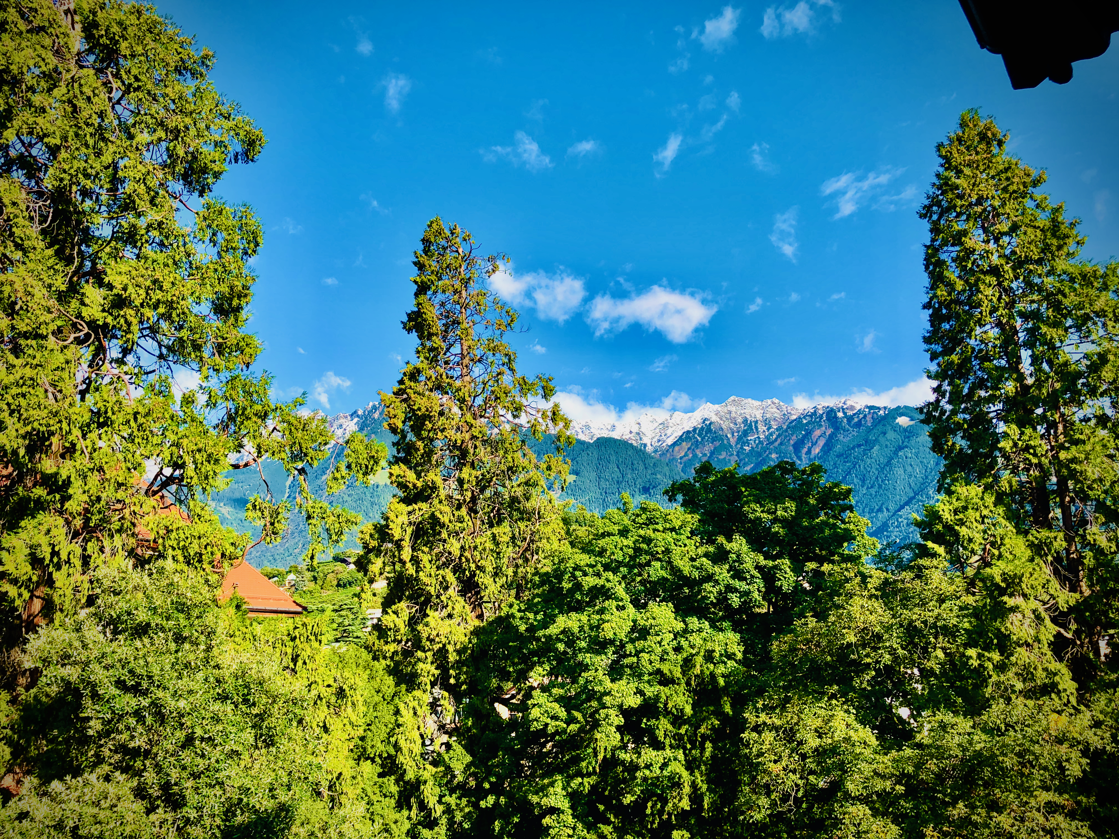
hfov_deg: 63.4
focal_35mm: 28
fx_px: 905
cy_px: 420
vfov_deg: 49.7
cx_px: 560
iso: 20
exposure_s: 1/1453
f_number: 1.8
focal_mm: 3.99
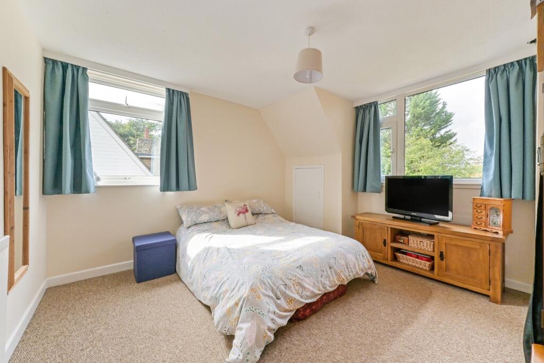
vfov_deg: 81.2
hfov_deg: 104.3
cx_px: 272
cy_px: 182
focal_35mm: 14
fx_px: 211
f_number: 18
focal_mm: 14
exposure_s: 1/25
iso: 400
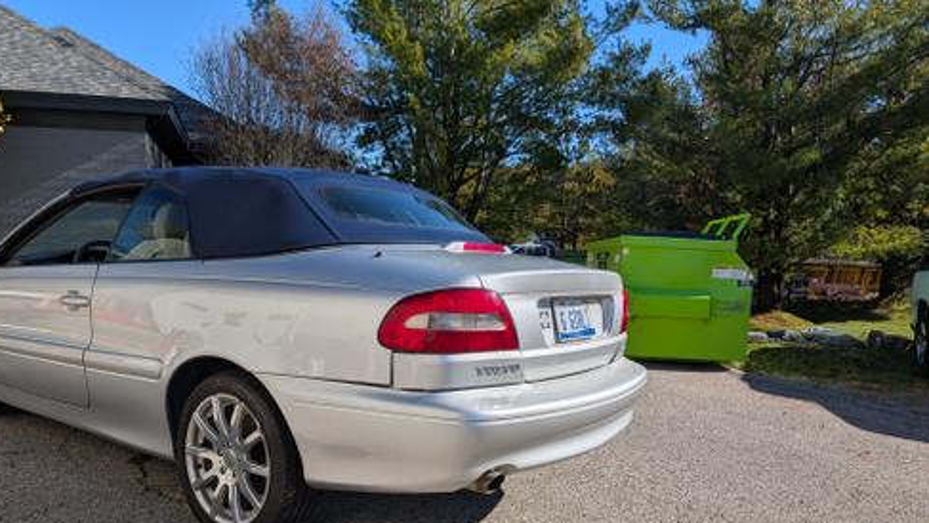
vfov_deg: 42.4
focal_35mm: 27
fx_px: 665
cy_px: 345
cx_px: 454
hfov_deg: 69.8
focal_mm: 6.9
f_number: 1.68
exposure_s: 1/15873
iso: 23
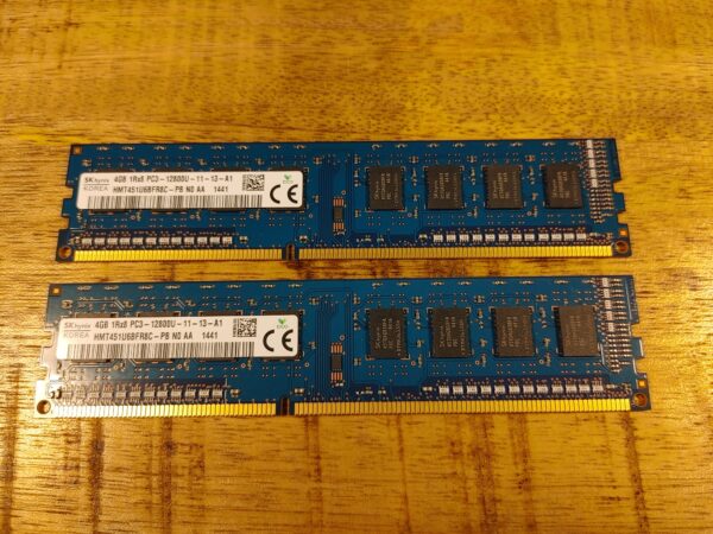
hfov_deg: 67.3
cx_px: 356
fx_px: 536
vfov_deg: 53.1
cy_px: 267
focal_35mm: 26
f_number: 1.8
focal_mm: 4.81
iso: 150
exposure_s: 1/100
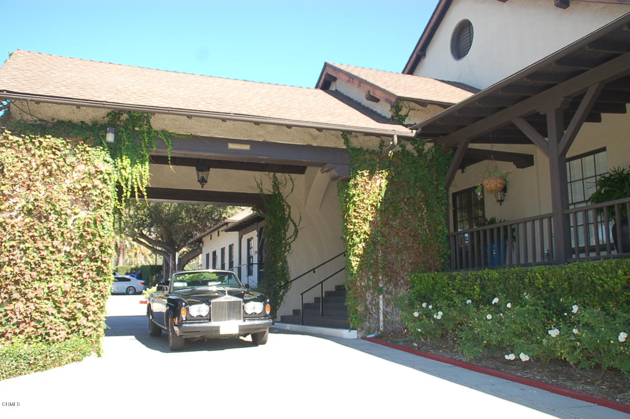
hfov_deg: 57.3
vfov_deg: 39.9
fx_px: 577
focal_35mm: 33
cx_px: 315
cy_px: 210
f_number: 5.6
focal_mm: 22
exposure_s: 1/500
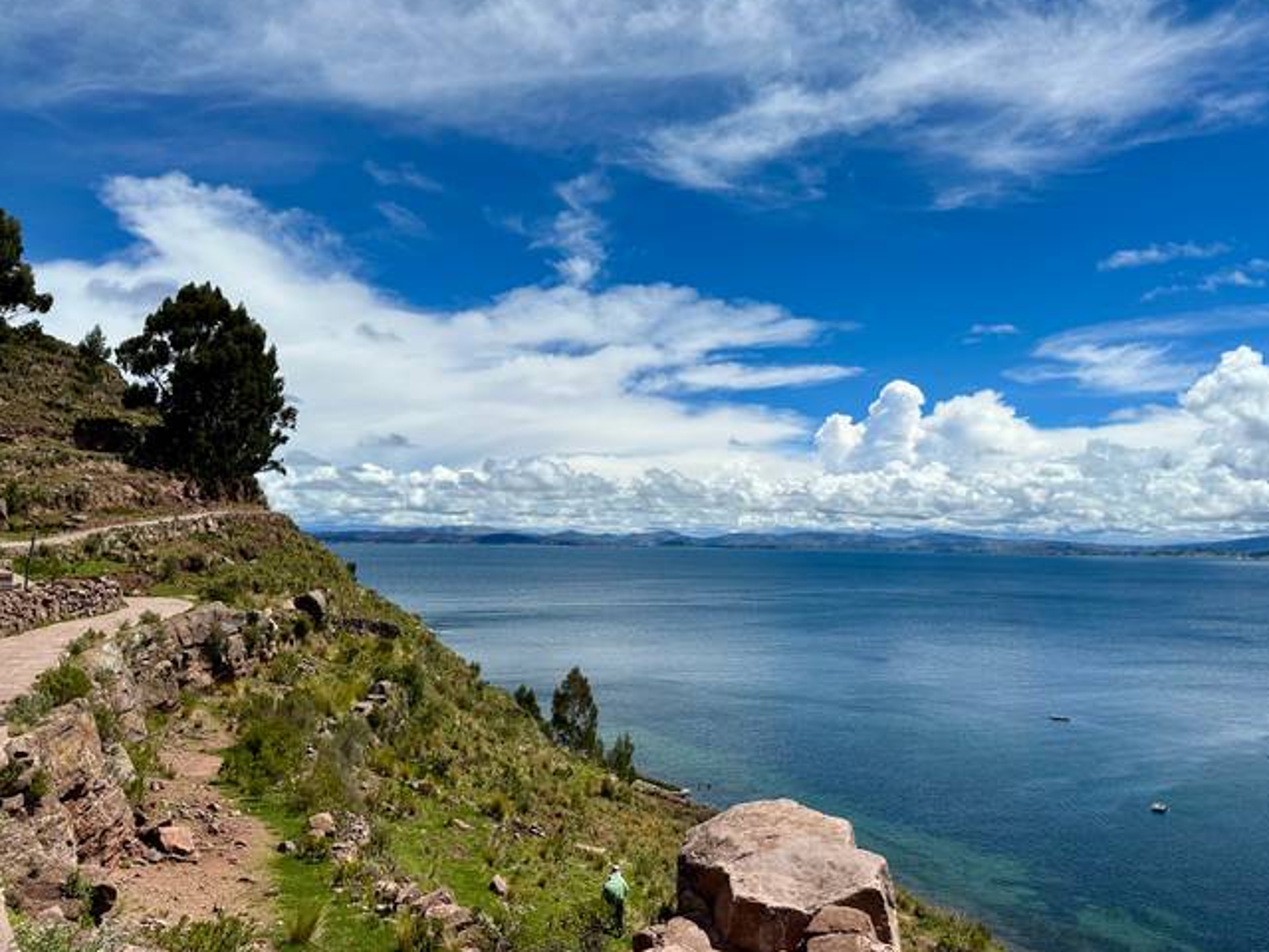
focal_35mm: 27
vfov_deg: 51.3
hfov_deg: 65.2
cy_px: 458
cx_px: 680
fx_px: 990
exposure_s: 1/10753
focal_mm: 6.86
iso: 80
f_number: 1.78
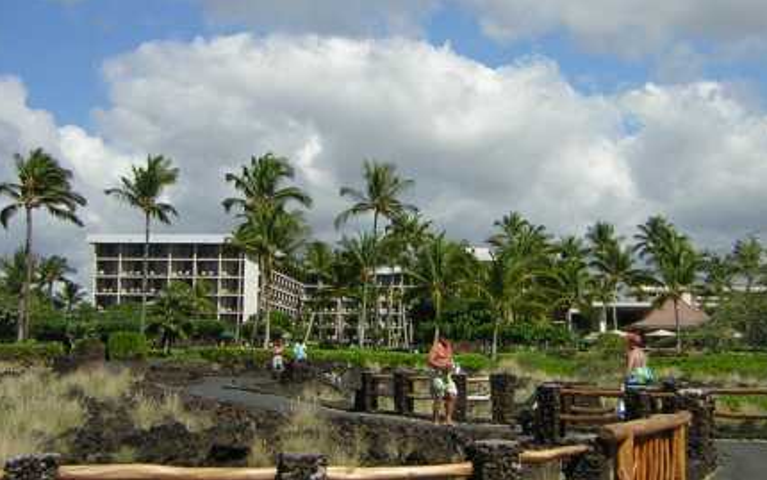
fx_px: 1150
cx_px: 457
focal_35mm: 55
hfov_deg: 36.8
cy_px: 183
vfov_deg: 23.5
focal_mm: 4.7
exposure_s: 1/577
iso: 50
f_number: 5.2
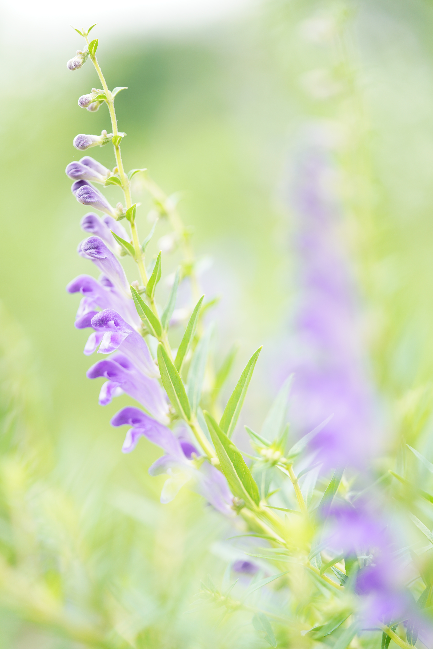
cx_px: 216
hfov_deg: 12.5
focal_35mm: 110
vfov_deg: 18.6
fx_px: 1984
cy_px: 324
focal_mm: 110
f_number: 2.5
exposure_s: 1/160
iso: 200
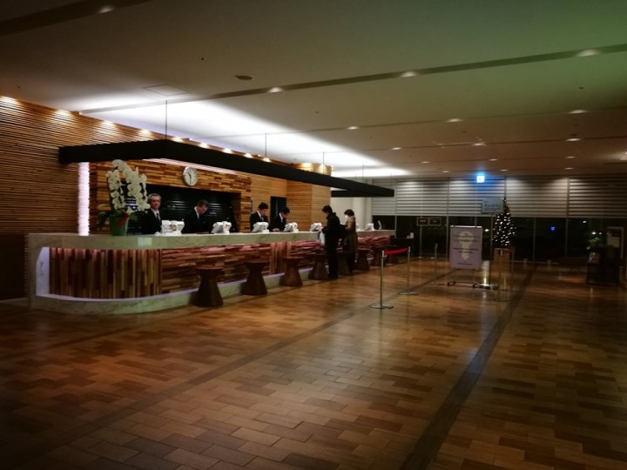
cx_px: 314
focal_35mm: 27
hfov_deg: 65.3
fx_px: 489
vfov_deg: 51.4
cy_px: 235
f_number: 2.2
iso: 400
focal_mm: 4.5
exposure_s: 1/33.3
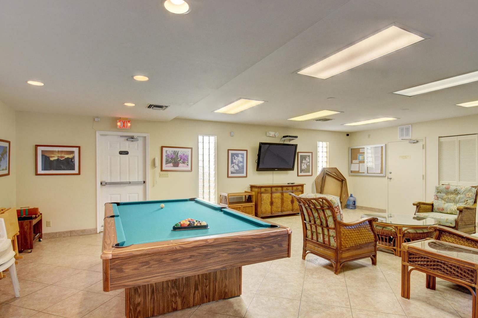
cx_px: 241
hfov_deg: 86.9
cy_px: 168
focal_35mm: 19
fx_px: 252
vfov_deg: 64.5
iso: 640
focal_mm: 10
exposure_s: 1/25
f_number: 8
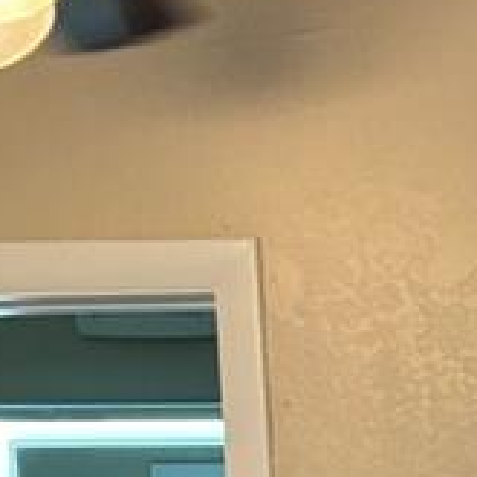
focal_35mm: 167
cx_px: 911
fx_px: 2604
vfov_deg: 9.4
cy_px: 1139
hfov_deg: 9.8
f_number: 1.6
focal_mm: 5.96
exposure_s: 1/60
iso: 160
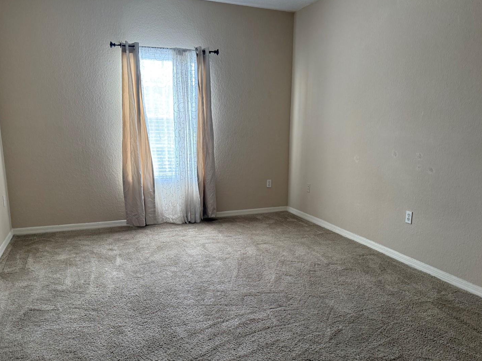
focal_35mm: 27
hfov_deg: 65.2
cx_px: 259
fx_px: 376
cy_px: 199
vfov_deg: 51.3
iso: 200
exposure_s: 1/116
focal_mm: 6.76
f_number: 1.78
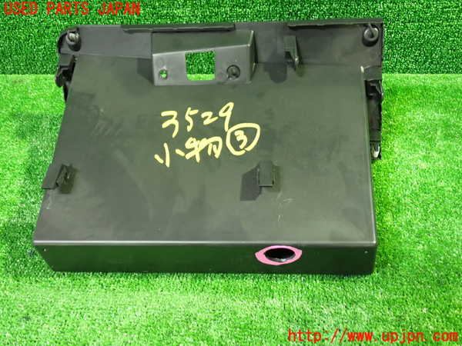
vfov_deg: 46.8
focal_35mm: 30
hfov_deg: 60.0
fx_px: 400
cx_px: 231
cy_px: 173
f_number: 2.3
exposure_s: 1/20
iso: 800
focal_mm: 5.4
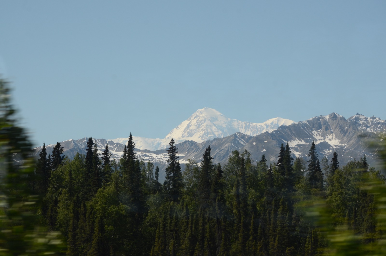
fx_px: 1573
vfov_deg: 9.3
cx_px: 193
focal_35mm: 147
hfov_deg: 14.0
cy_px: 128
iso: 320
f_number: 9
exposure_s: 1/320
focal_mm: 98
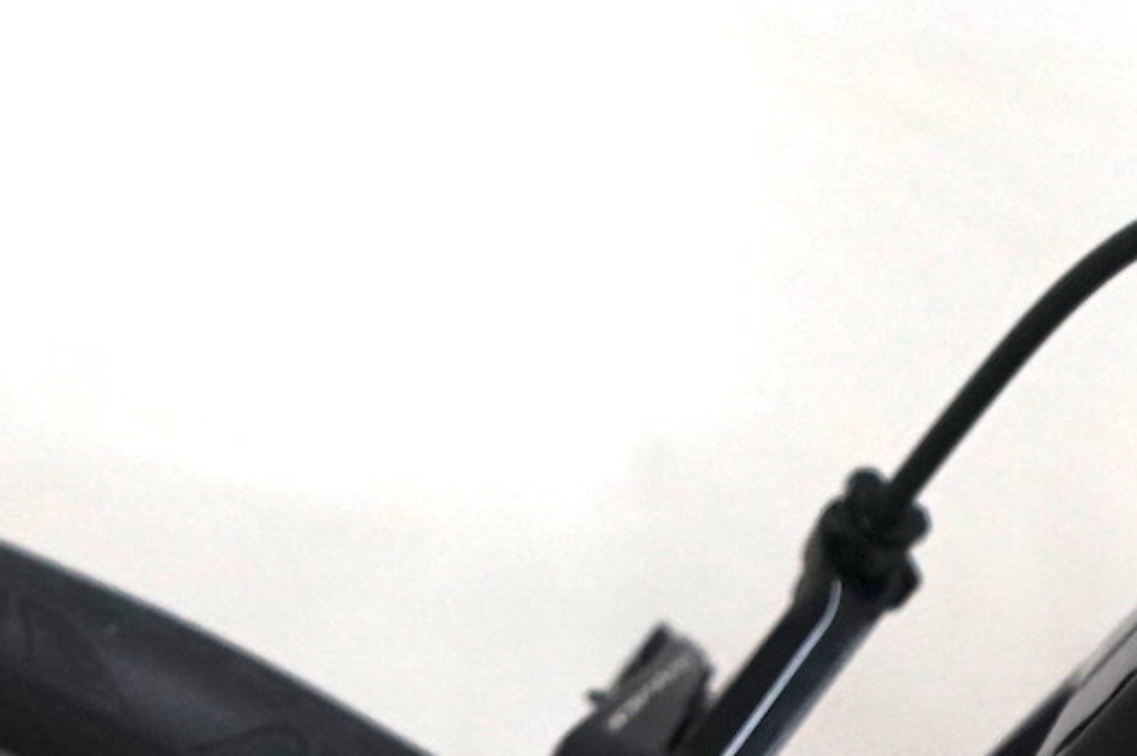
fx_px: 4640
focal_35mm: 147
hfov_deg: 13.9
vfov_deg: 8.9
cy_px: -598
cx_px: 899
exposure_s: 1/160
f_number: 4
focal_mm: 38
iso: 1600
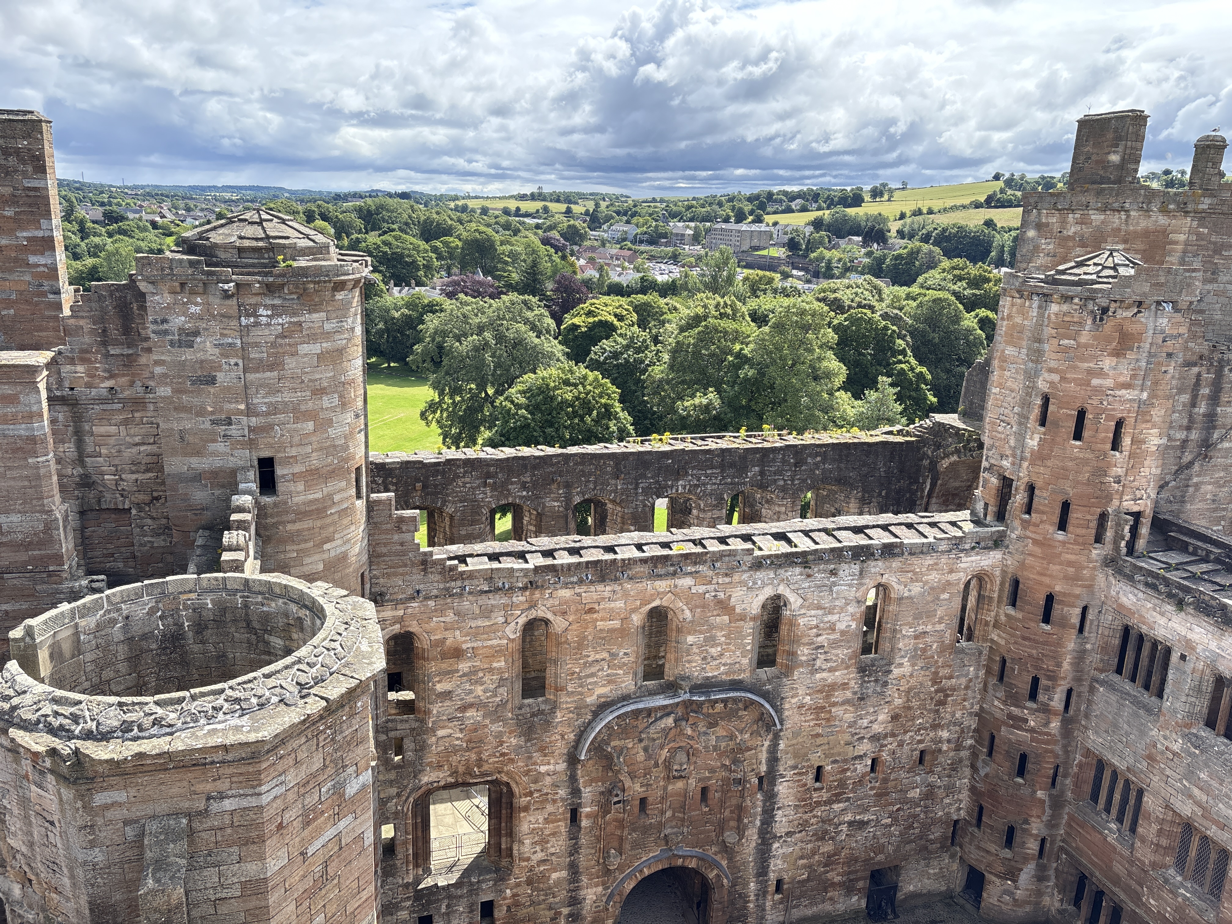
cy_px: 462
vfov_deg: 53.1
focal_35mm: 26
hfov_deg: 67.3
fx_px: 925
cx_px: 616
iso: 50
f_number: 1.6
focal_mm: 5.96
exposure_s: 1/1117
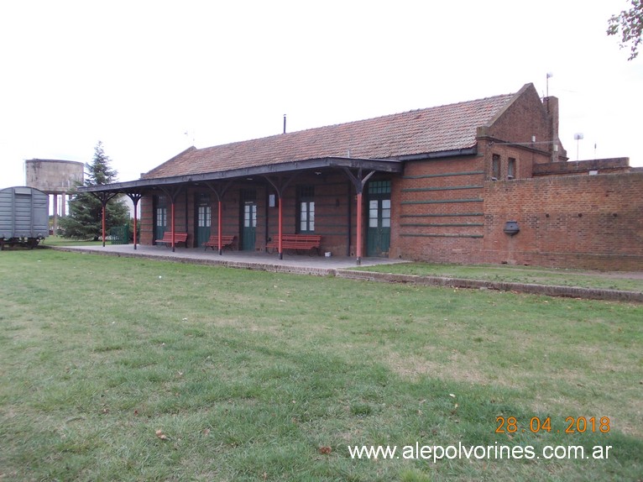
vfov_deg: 49.7
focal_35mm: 28
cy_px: 241
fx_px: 520
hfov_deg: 63.5
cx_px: 322
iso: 80
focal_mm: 4
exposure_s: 1/320
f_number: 2.7
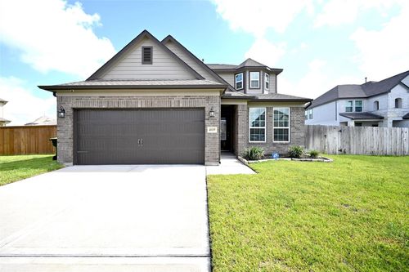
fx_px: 159
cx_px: 204
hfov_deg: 104.3
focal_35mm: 14
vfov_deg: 81.2
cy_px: 136
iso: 800
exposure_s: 1/500
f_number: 11
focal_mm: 14
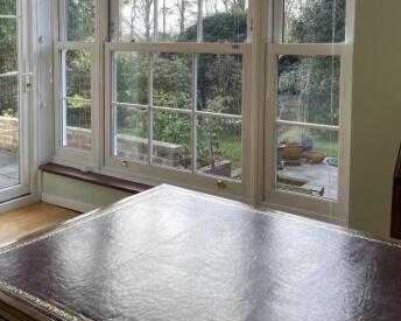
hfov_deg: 42.2
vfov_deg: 34.2
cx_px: 125
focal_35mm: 43
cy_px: 85
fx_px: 510
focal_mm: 4.2
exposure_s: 1/214
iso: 32
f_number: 1.6
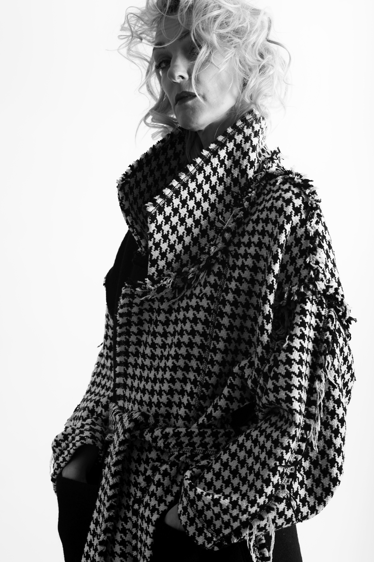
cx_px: 187
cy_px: 281
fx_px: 1326
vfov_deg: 23.9
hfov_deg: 16.1
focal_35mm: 85
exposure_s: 1/250
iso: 200
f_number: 8
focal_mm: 85
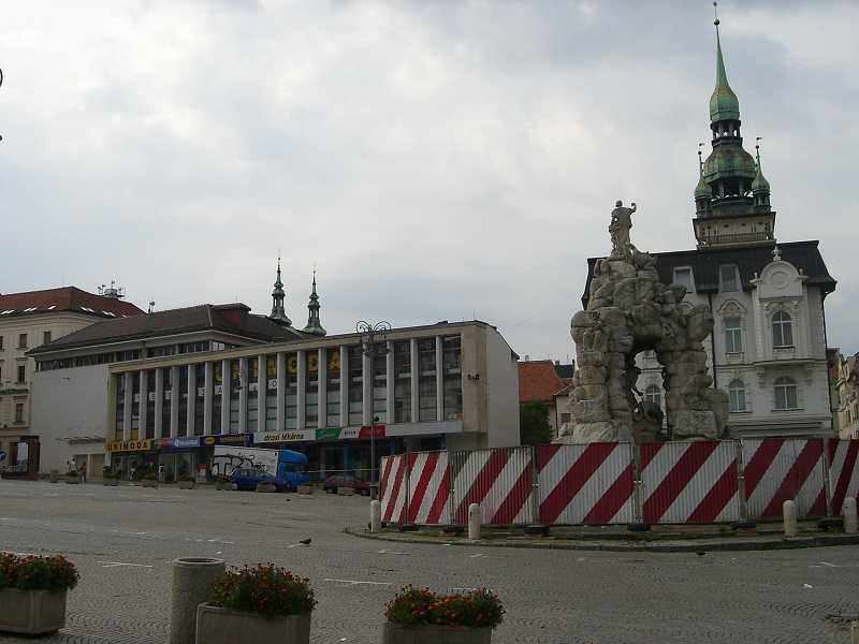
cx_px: 430
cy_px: 322
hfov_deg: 49.0
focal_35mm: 38
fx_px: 943
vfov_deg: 37.7
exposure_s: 1/640
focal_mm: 6.3
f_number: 4.4
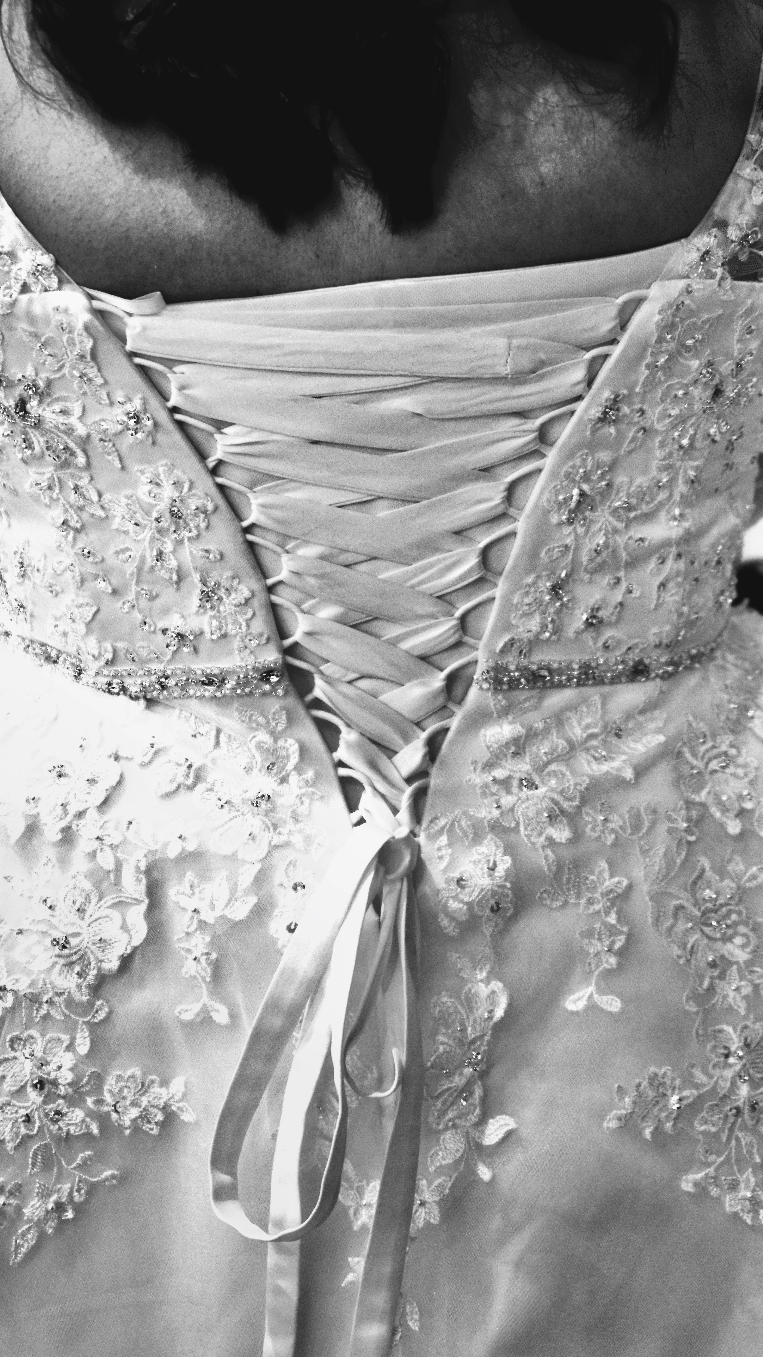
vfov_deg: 45.5
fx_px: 1618
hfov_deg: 26.5
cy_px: 686
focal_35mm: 45
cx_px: 358
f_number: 4
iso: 720
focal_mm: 28
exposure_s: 1/60
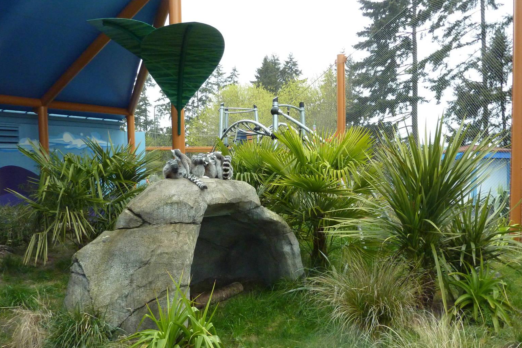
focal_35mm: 27
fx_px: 391
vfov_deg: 47.9
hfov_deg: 67.4
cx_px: 253
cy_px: 184
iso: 320
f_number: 3.3
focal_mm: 4.1
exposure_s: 1/500
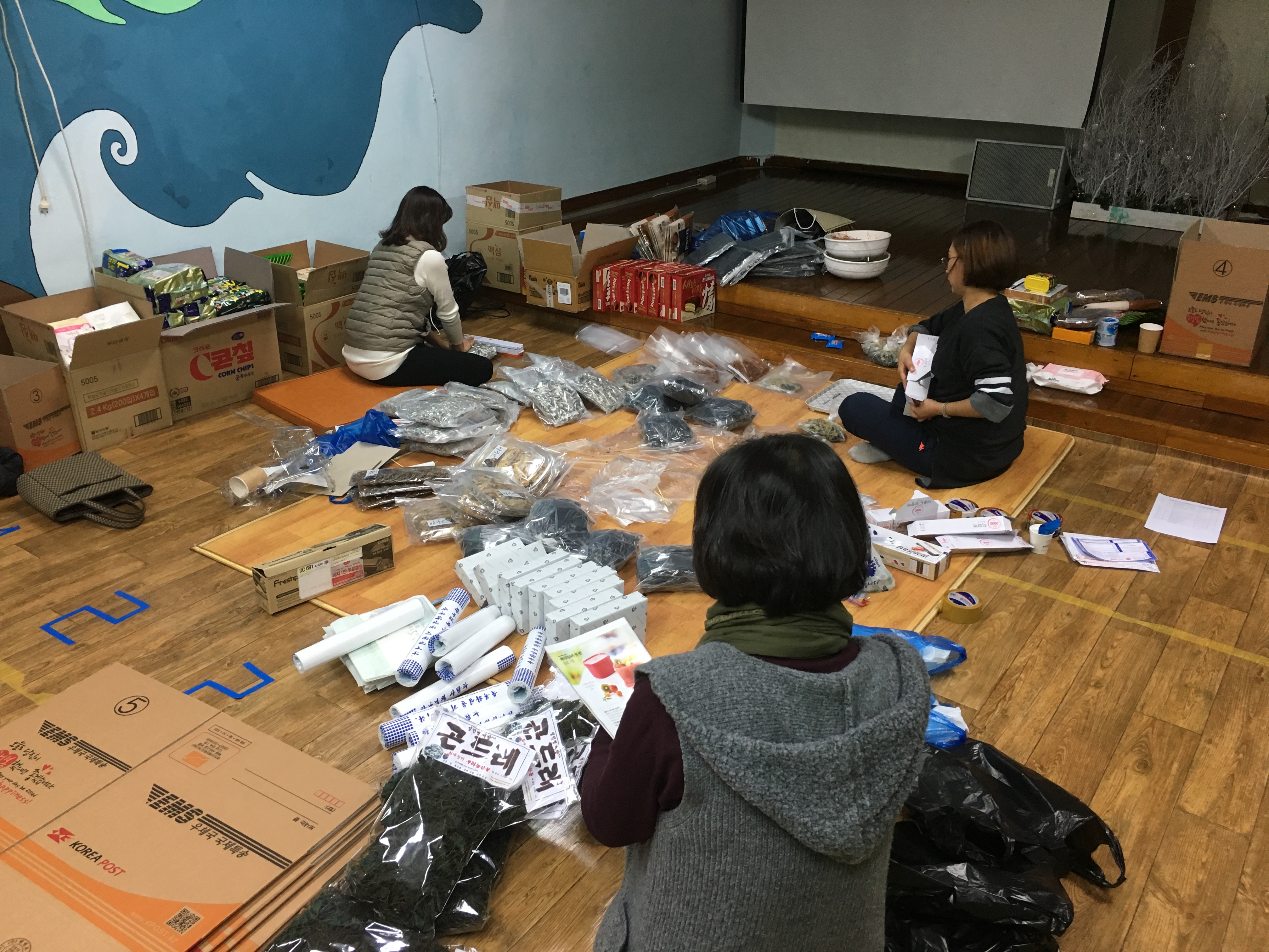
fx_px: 1063
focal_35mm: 29
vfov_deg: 48.2
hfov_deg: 61.7
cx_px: 634
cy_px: 476
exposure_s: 1/30
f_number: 2.2
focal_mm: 4.15
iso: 100
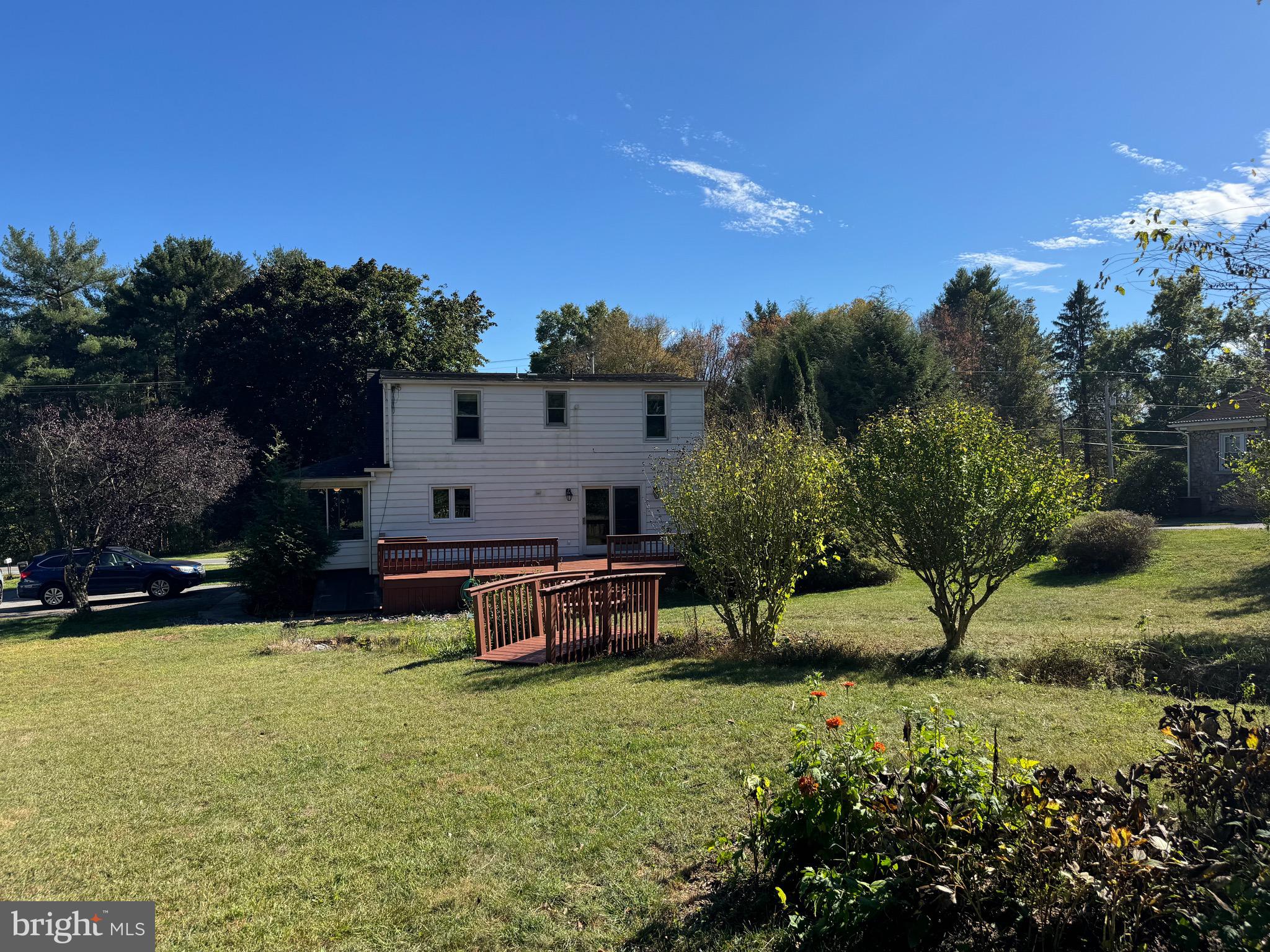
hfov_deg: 71.6
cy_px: 476
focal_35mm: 24
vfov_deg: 56.8
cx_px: 635
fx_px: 881
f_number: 1.78
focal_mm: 6.76
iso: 80
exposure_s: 1/3413
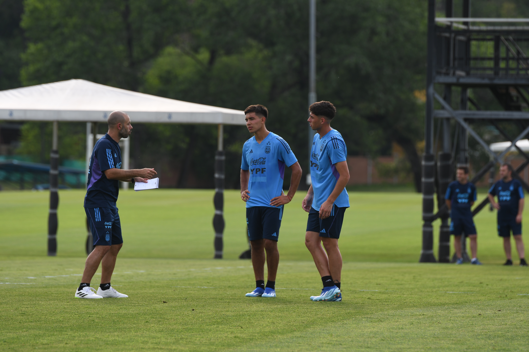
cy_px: 176
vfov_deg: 4.6
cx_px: 264
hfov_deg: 6.9
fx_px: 4408
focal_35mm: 300
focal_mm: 200
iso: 200
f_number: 4
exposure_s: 1/1000
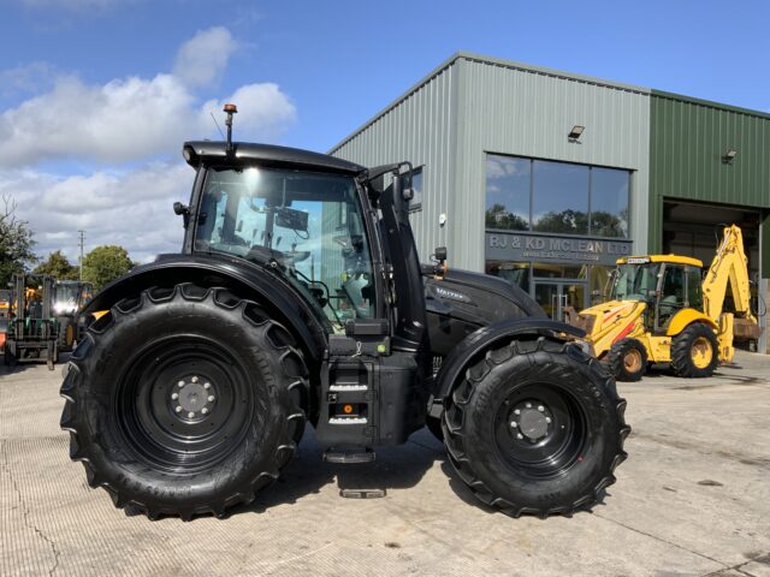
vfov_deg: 48.2
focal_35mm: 29
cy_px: 288
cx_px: 385
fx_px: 645
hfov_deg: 61.7
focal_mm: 3
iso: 16
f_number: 1.8
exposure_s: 1/1675
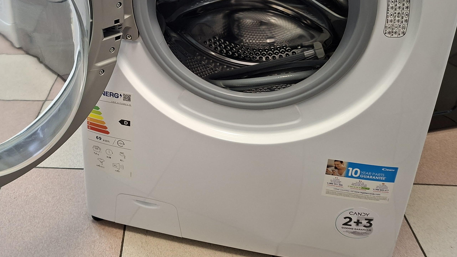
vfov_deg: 29.2
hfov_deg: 50.8
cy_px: 24
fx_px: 473
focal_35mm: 39
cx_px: 157
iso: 320
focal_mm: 5.54
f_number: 1.8
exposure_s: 1/40
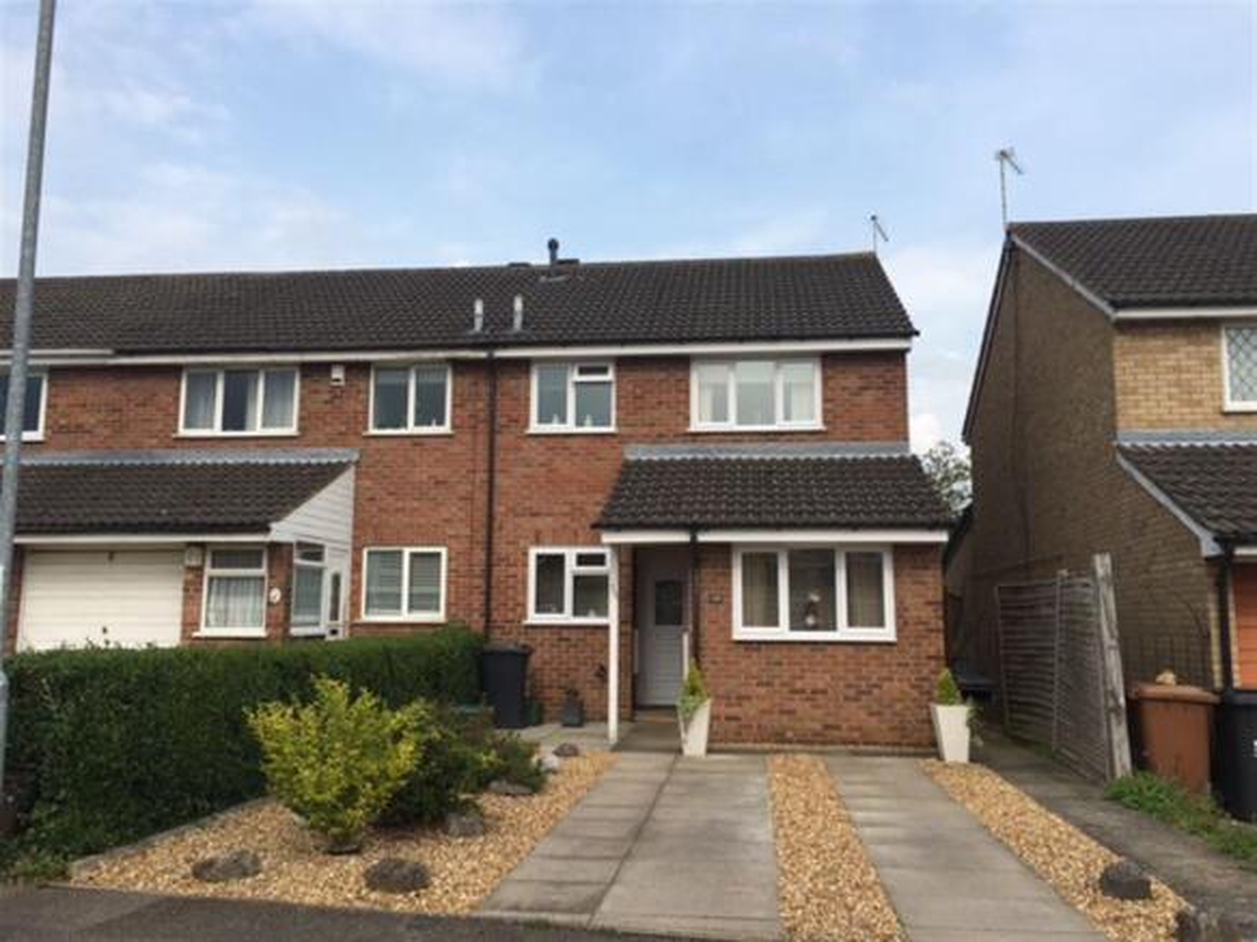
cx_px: 628
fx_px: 1053
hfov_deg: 61.7
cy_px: 471
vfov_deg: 48.2
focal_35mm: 29
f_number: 2.2
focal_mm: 4.15
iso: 25
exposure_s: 1/1012
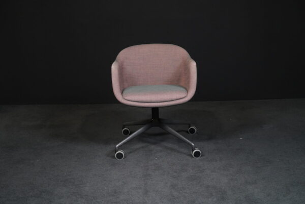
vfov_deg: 25.1
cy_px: 102
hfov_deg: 36.9
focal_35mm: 54
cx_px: 152
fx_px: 457
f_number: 7.1
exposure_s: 1/100
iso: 5000
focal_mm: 54
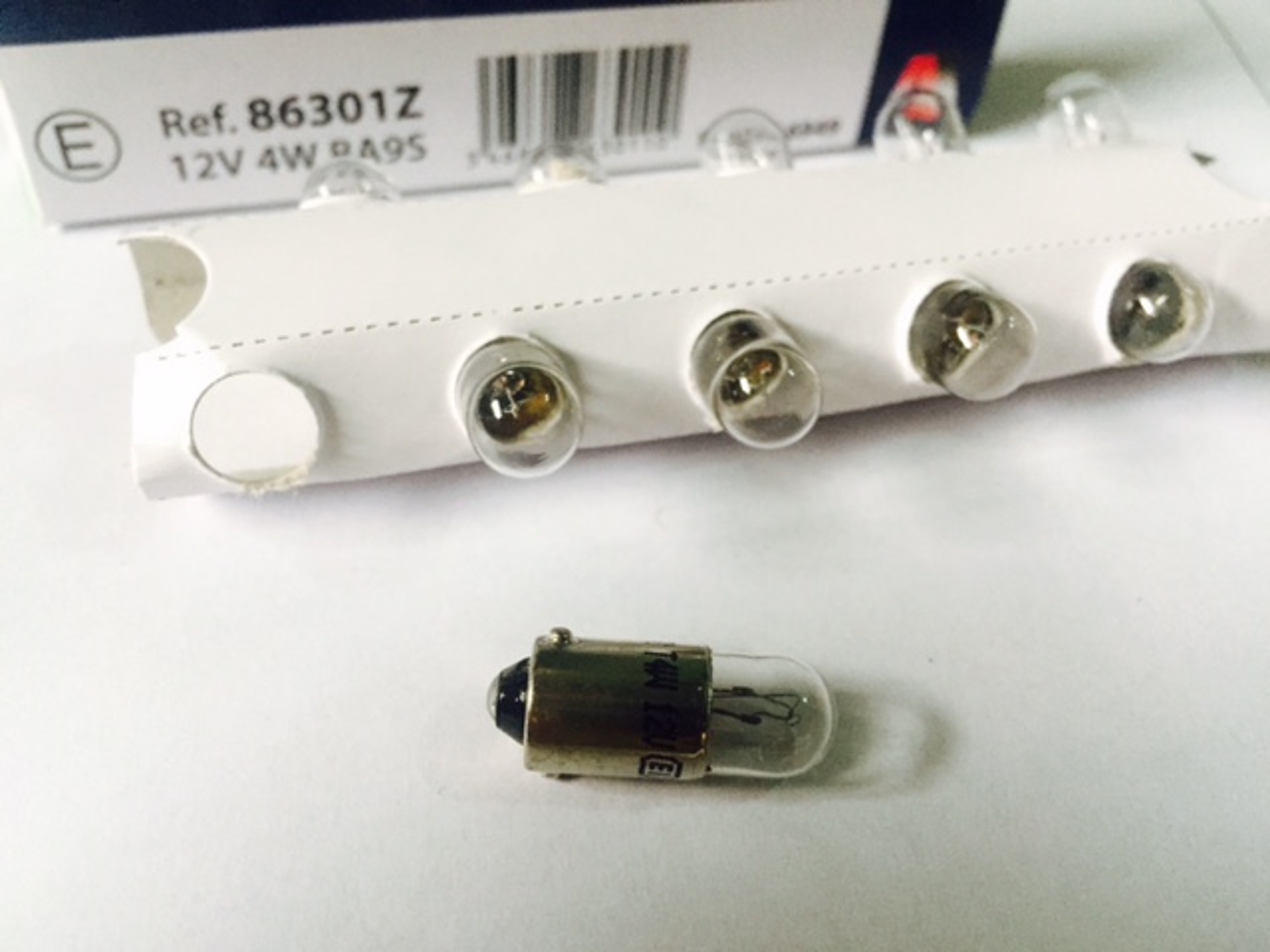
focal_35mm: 29
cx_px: 635
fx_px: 1064
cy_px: 476
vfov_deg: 48.2
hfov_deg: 61.7
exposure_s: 1/17
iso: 320
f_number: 2.2
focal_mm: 4.15
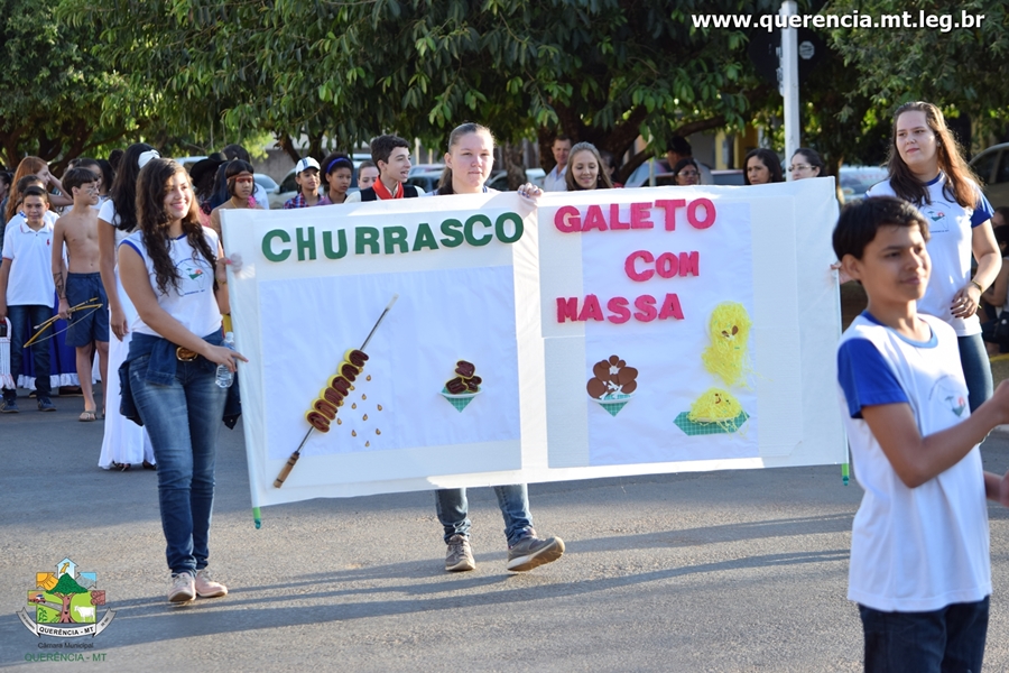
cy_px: 336
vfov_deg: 10.8
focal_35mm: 128
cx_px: 504
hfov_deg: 16.1
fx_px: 3573
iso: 100
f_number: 4.5
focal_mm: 85
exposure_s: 1/200
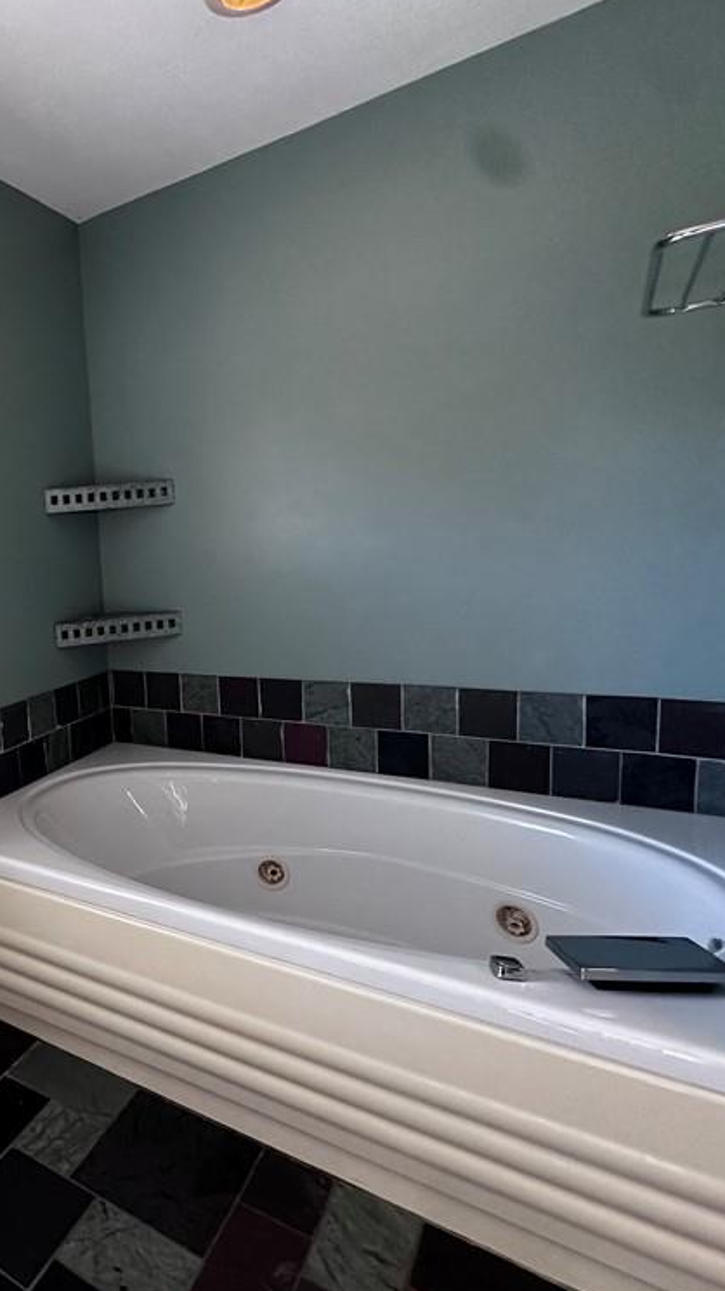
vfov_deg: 83.9
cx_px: 23
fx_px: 718
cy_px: 647
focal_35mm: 21
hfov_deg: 46.2
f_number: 2.2
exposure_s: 1/60
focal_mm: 2.22
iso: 320
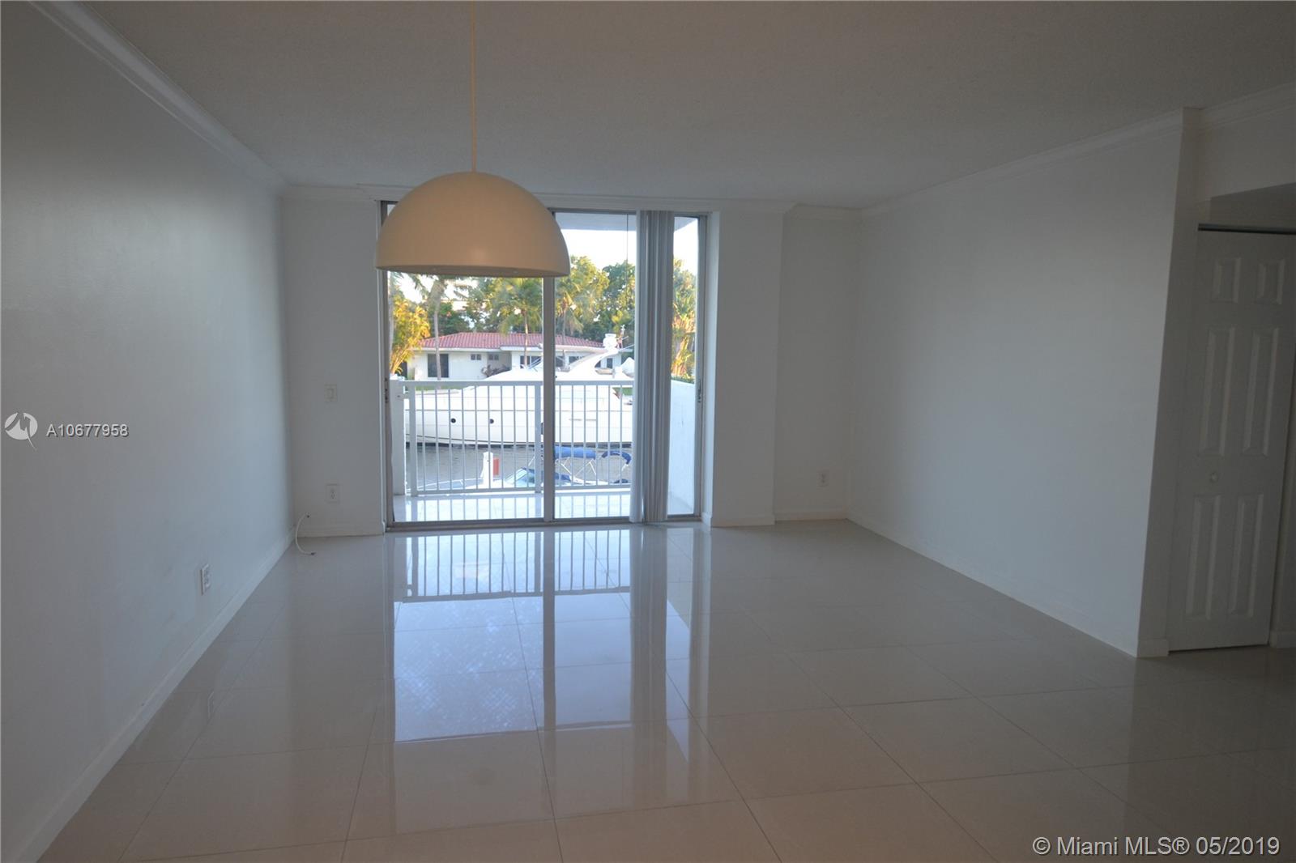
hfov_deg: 77.3
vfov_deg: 56.1
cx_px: 648
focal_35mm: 22
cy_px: 432
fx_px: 810
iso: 400
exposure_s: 1/80
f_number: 4.5
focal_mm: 15
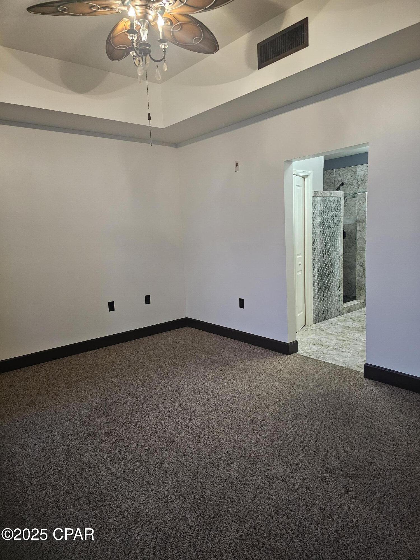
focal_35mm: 23
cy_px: 280
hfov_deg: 58.9
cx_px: 210
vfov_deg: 73.9
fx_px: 372
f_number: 1.7
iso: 800
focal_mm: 6.3
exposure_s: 1/60
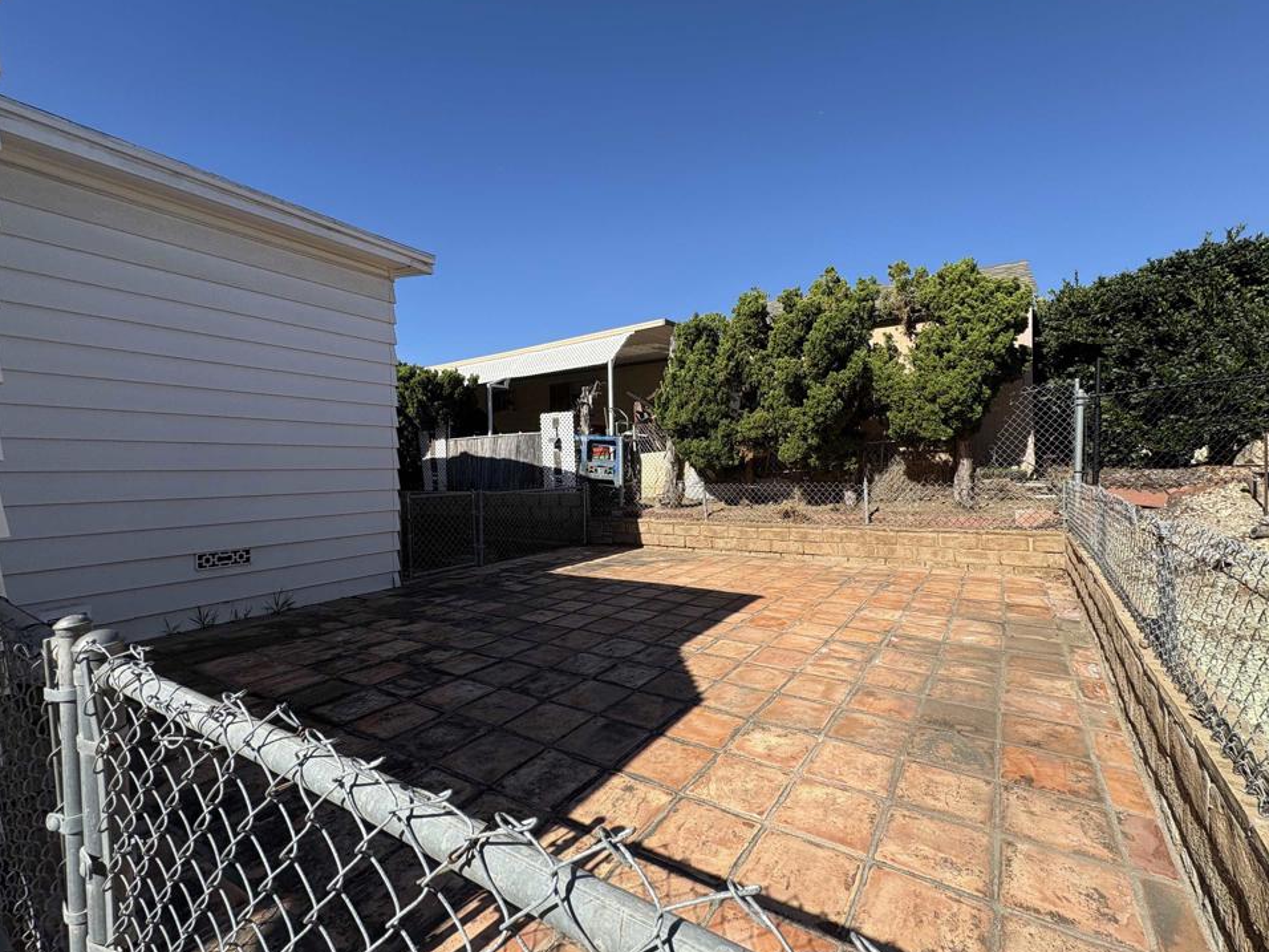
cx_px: 676
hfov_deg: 98.0
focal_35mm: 15
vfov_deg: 81.7
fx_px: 550
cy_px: 471
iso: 50
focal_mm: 2.22
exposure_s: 1/1600
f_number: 2.2
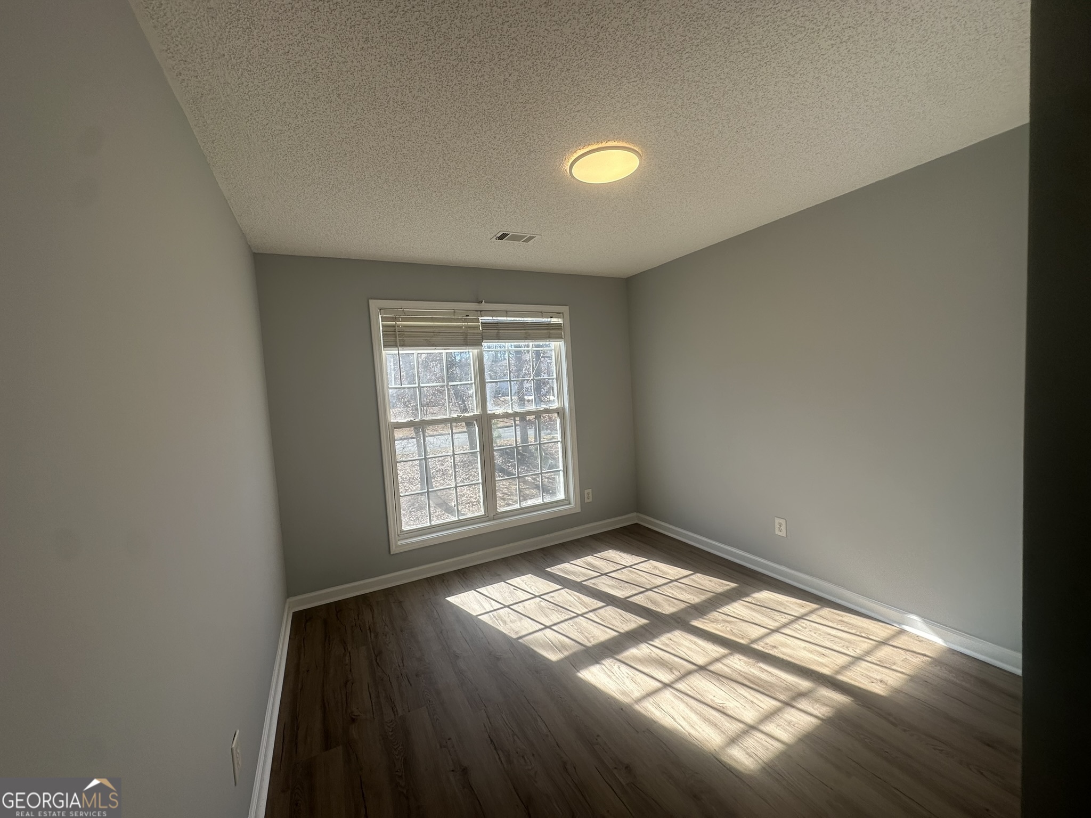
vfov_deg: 85.7
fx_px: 441
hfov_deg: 102.1
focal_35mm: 14
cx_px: 546
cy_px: 409
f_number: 2.2
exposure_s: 1/303
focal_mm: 2.22
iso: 40
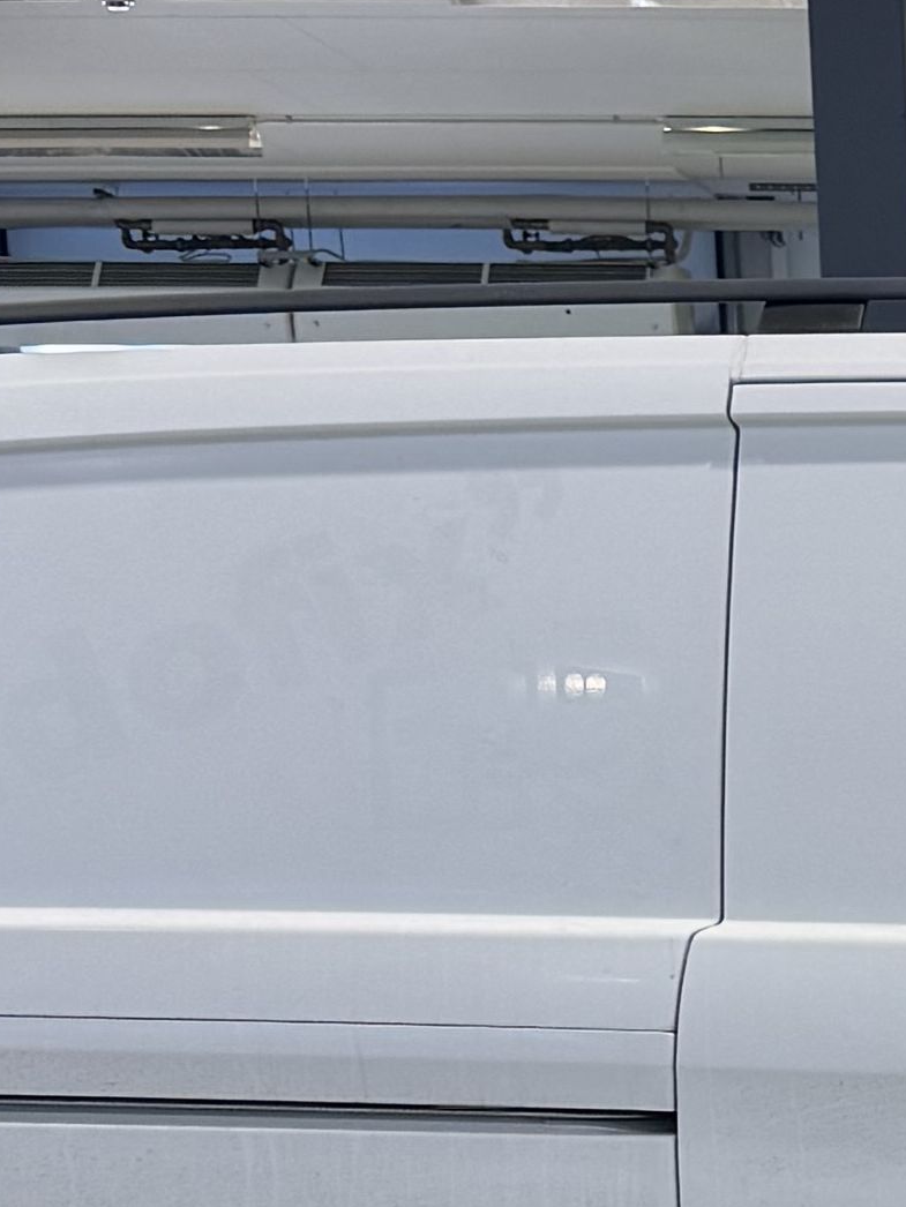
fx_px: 4570
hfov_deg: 10.6
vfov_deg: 14.7
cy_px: 1275
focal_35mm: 131
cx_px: 1649
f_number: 1.78
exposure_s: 1/100
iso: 64
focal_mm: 6.76
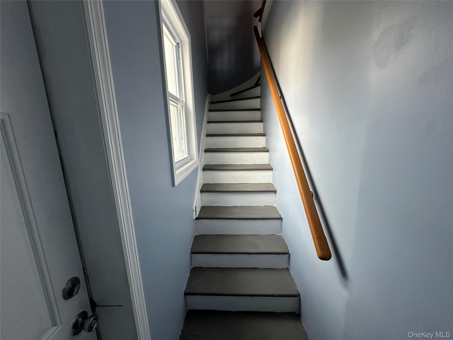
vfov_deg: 85.7
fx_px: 183
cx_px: 226
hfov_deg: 102.1
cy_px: 170
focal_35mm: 14
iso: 200
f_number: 2.2
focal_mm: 2.22
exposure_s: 1/99
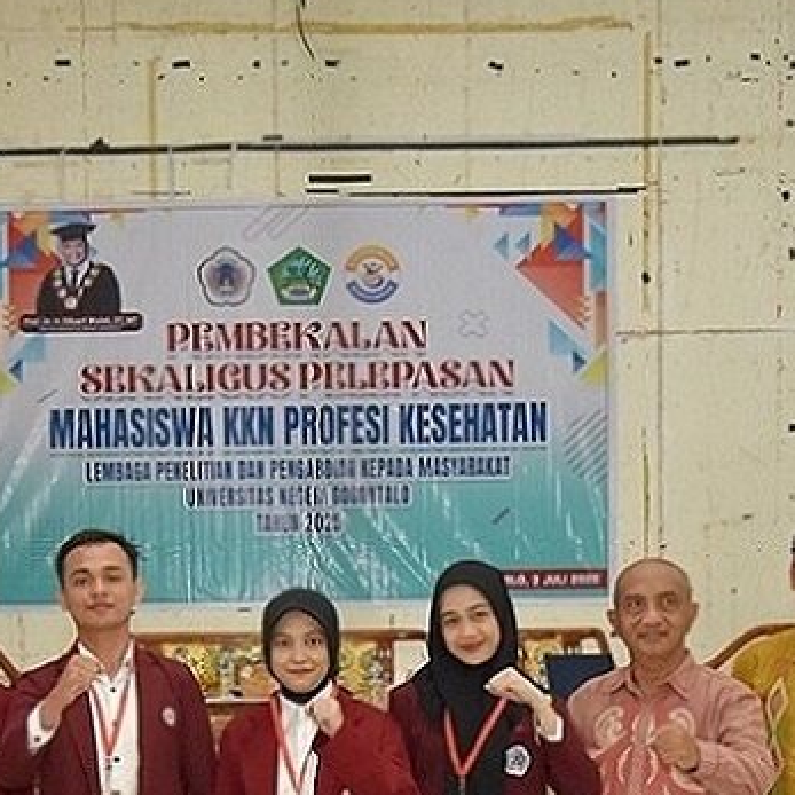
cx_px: 254
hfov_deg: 18.4
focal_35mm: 94
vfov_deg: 17.9
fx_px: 2442
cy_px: 833
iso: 4000
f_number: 4
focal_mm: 34
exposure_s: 1/160
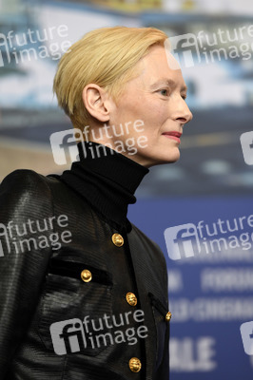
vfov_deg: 11.1
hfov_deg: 7.4
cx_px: 126
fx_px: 1953
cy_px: 190
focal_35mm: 185
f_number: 3.5
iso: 1250
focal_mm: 185
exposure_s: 1/320
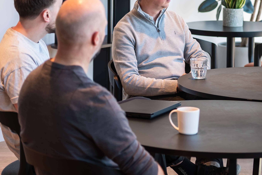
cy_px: 19
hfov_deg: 13.6
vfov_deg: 9.2
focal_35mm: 149
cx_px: 257
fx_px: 1084
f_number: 2.8
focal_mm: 70
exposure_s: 1/160
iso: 400
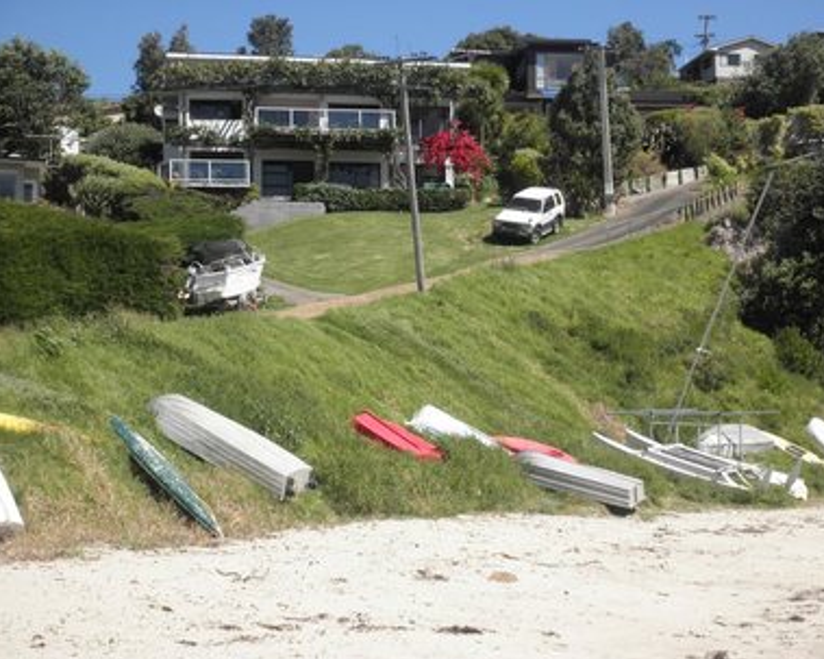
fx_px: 1512
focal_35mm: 62
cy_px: 331
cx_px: 424
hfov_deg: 30.5
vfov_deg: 24.6
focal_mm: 10.5
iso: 64
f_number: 10.7
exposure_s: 1/80
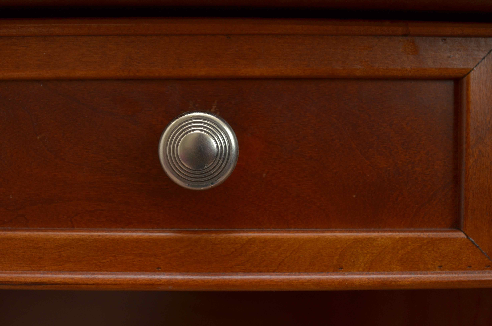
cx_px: 246
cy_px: 163
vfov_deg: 31.8
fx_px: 573
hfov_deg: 46.5
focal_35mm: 42
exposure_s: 1/160
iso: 500
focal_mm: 28
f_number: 5.6
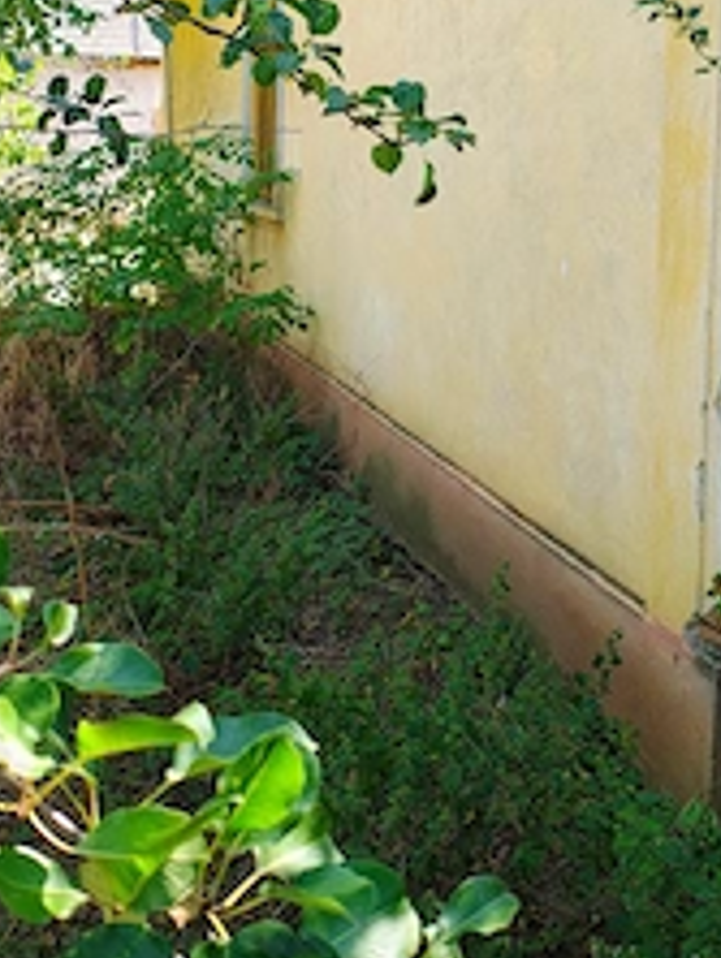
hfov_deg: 31.5
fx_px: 1247
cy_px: 216
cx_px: 570
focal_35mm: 45
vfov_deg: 40.6
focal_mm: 5.89
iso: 141
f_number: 1.4
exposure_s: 1/200
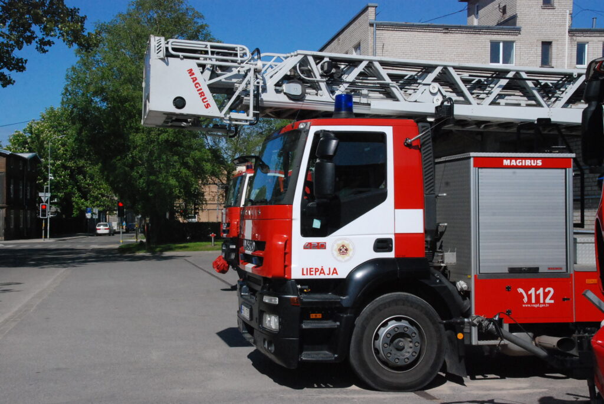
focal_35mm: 48
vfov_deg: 28.1
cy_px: 202
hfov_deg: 41.1
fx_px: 806
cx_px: 302
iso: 1600
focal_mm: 32
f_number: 18
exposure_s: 1/1250
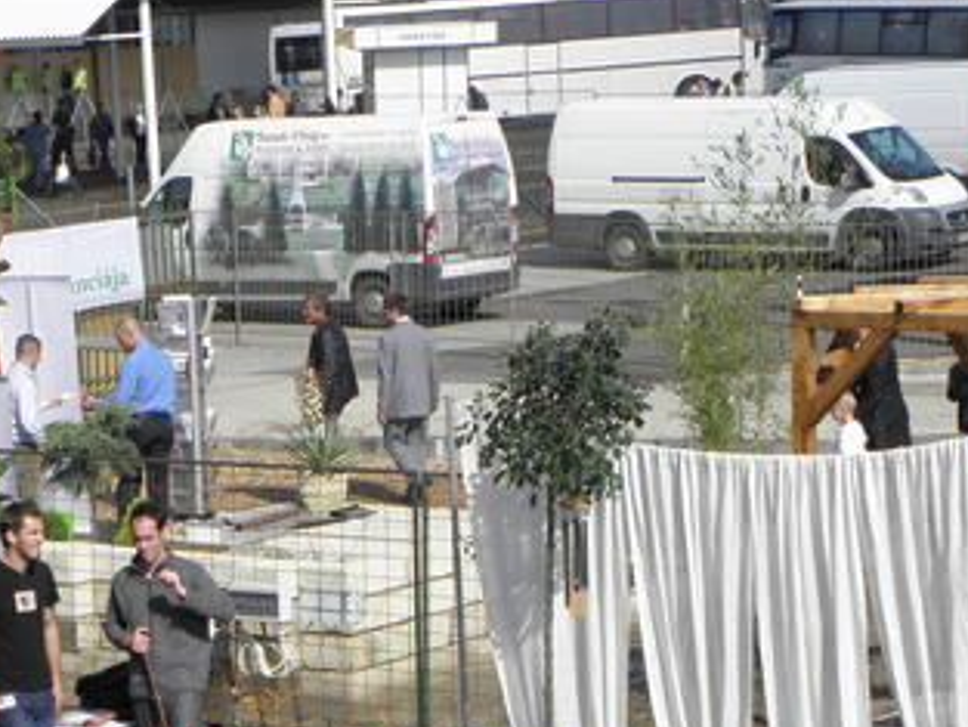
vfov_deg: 10.9
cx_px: 260
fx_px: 3777
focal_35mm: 135
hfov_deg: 14.6
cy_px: 671
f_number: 5.6
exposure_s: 1/320
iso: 64
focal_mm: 11.76
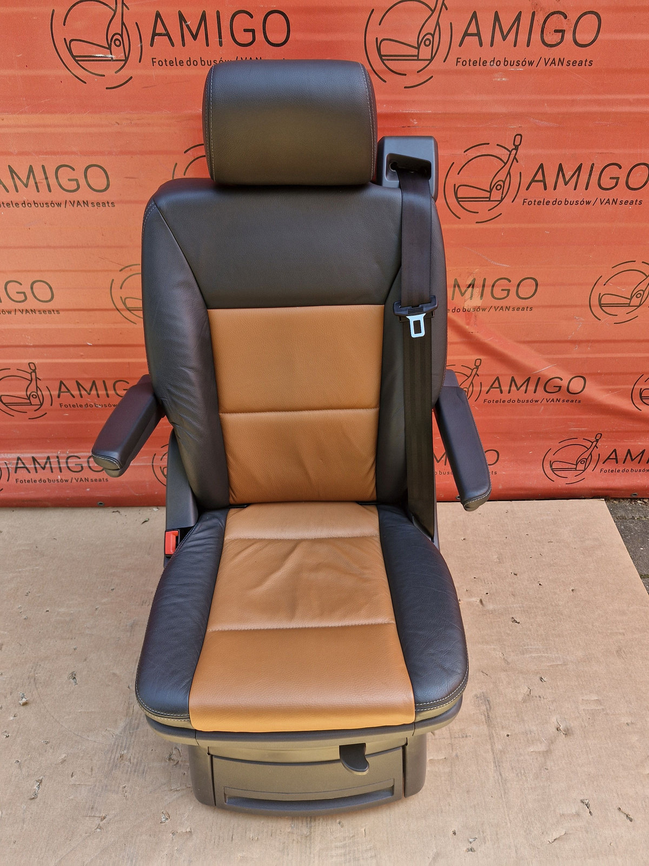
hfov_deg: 58.9
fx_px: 575
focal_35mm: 23
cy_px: 433
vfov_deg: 73.9
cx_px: 324
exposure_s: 1/180
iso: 50
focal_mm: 5.54
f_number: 1.8
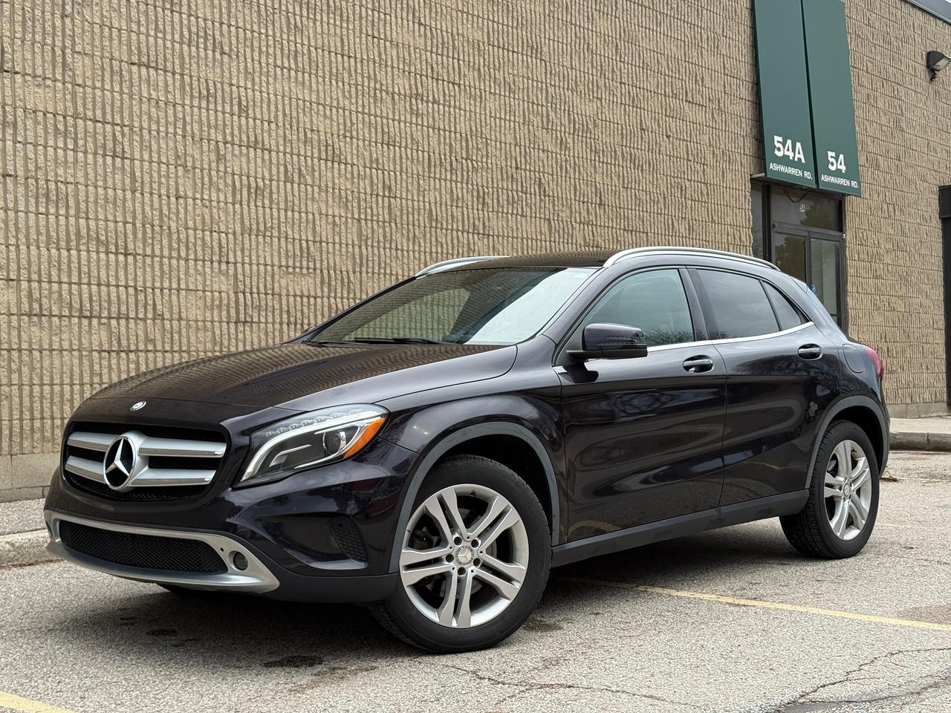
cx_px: 476
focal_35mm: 48
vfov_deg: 30.3
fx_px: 1319
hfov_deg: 39.7
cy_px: 356
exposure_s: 1/1484
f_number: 1.78
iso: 80
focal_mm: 6.76
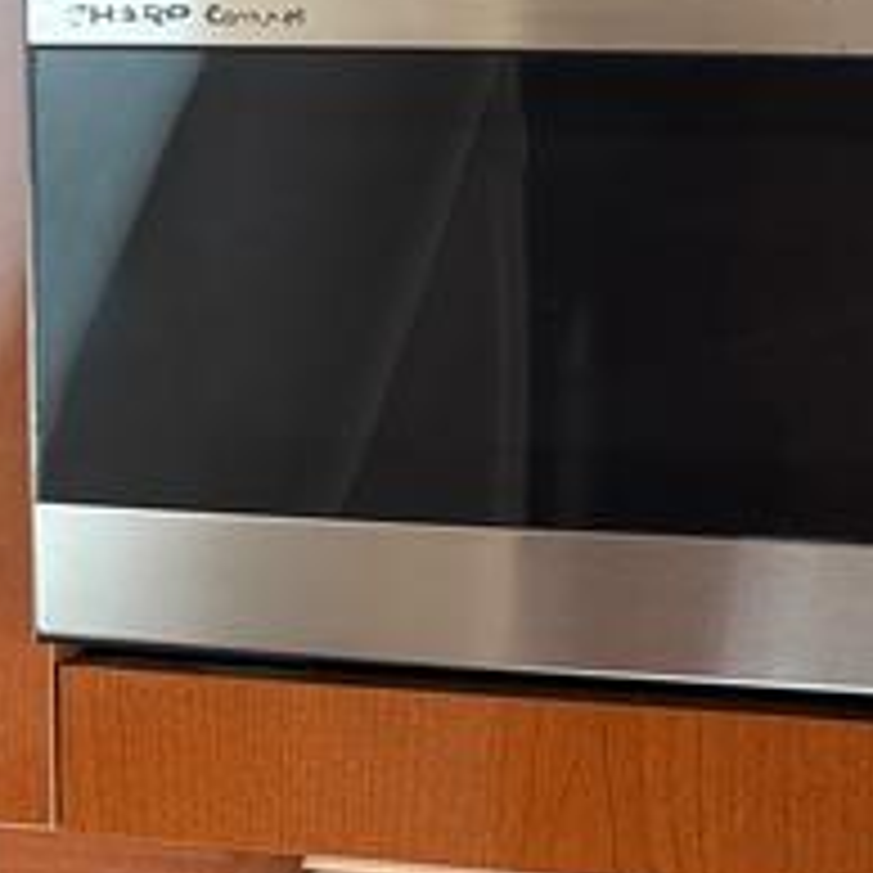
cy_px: 256
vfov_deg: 22.6
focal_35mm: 76
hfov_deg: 21.9
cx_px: 882
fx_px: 2168
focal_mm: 5.96
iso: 500
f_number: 1.6
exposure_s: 1/42
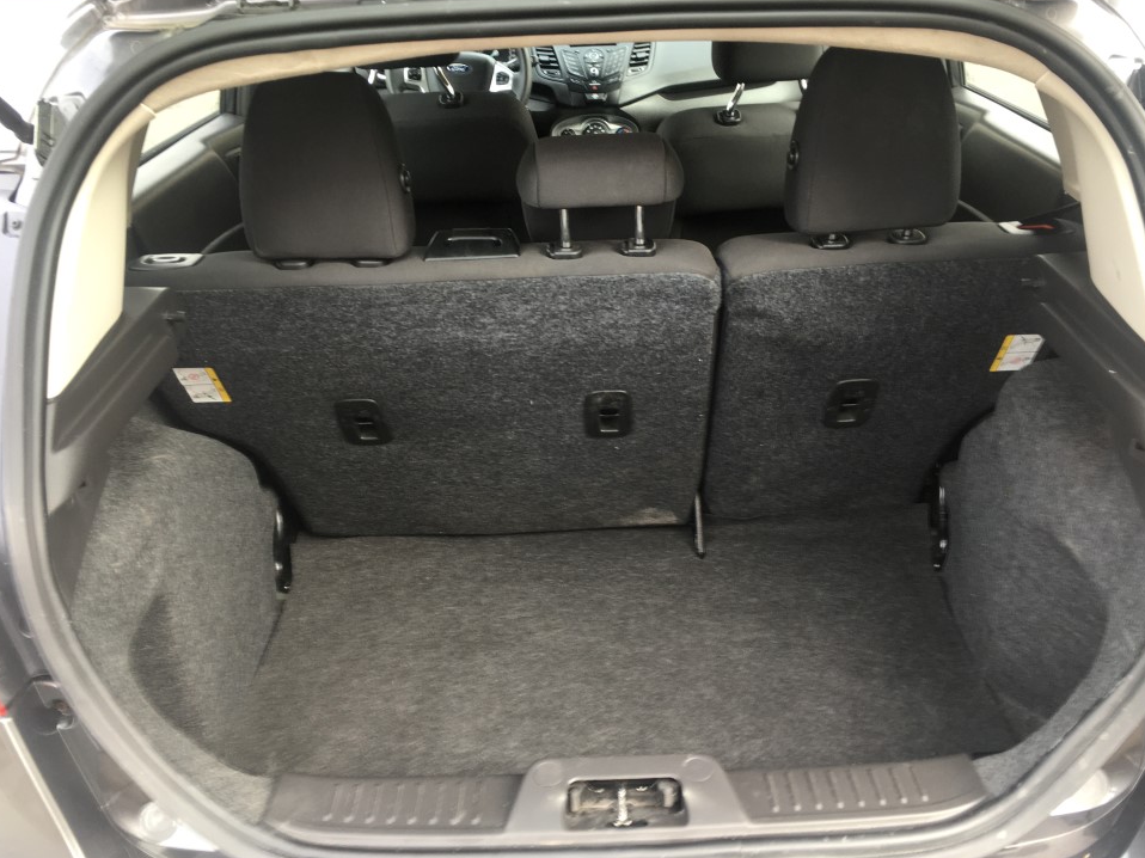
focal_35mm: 31
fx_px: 1025
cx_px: 598
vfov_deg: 45.4
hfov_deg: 58.3
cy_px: 429
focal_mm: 4.15
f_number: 2.2
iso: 32
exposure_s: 1/60
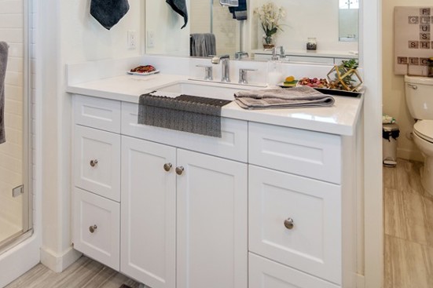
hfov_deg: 69.3
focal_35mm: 26
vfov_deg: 45.0
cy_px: 29
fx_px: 313
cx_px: 200
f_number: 2.8
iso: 400
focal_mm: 14
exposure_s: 1/250
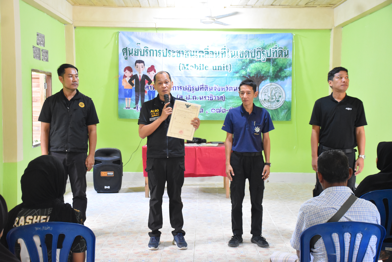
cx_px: 196
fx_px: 555
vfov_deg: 26.5
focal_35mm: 51
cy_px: 131
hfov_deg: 38.9
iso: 3200
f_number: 4.2
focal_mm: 34
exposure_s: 1/80
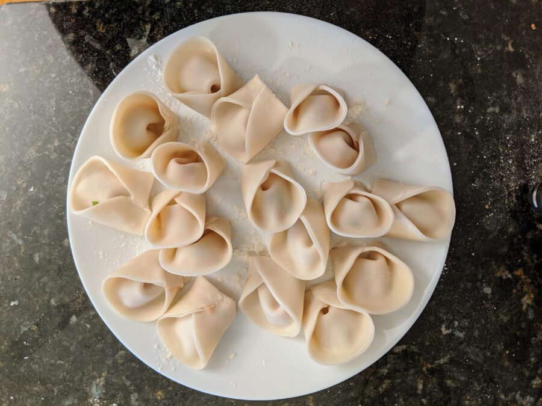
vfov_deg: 51.4
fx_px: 423
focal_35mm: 27
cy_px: 203
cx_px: 271
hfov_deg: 65.3
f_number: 1.8
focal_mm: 4.44
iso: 154
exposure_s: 1/24
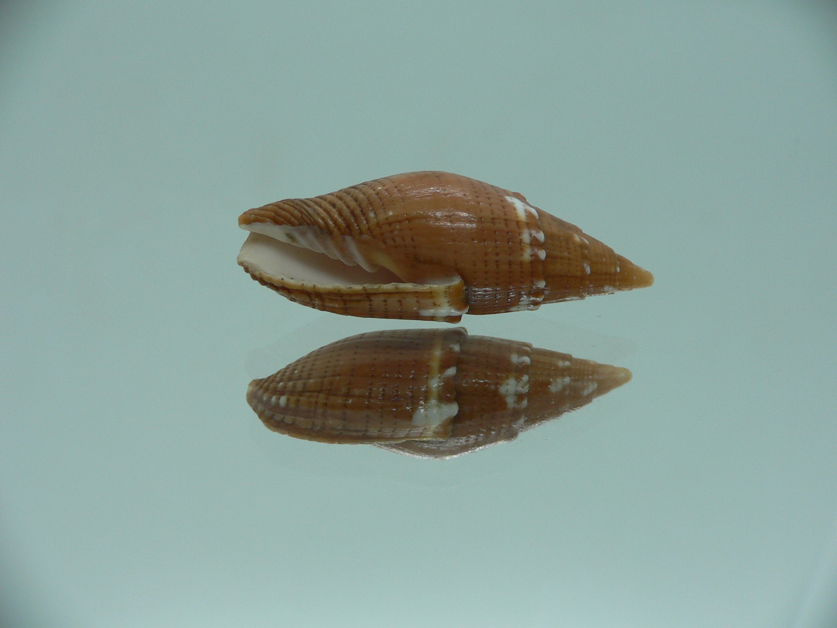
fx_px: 846
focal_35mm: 35
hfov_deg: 52.6
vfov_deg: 40.7
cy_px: 314
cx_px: 418
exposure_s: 1/60
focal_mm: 4.6
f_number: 2.8
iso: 80
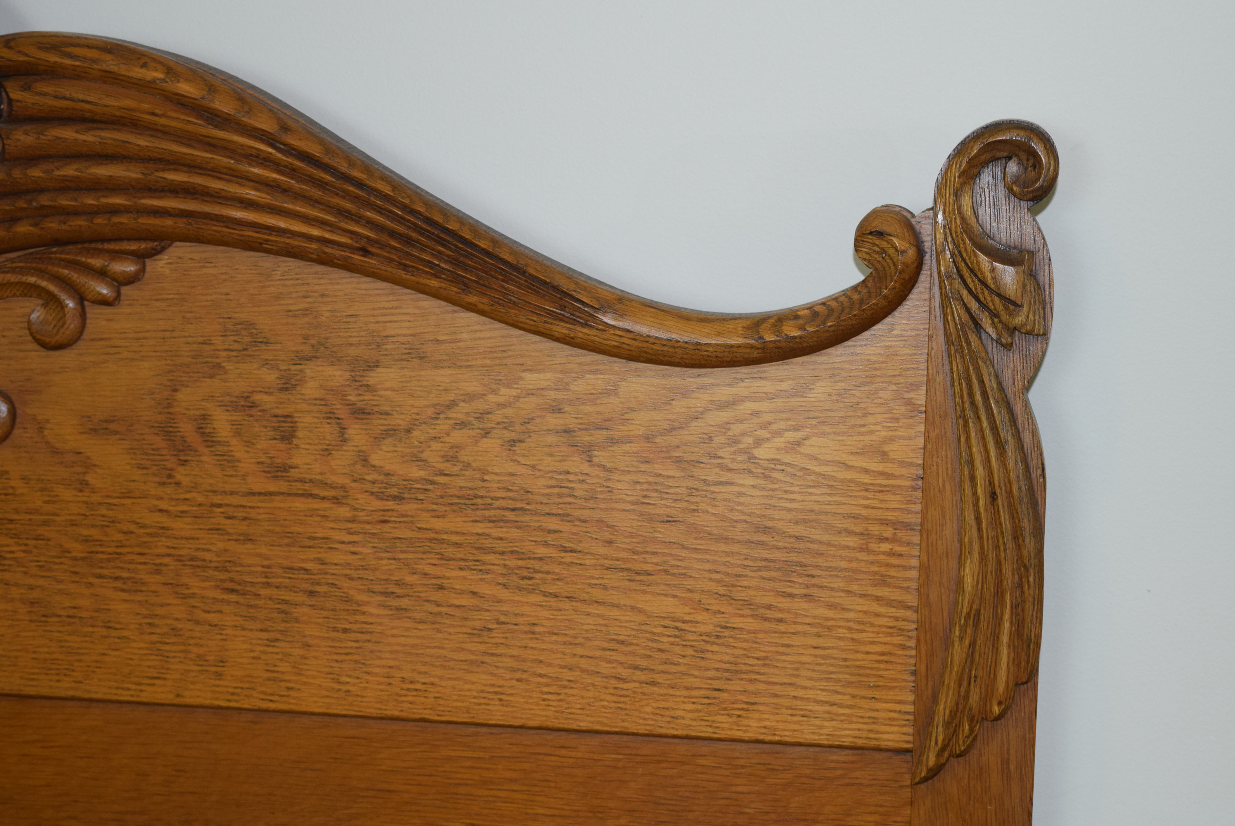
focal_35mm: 75
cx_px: 618
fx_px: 2575
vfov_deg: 18.2
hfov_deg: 27.0
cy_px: 413
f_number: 5.6
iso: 800
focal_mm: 50
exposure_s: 1/80
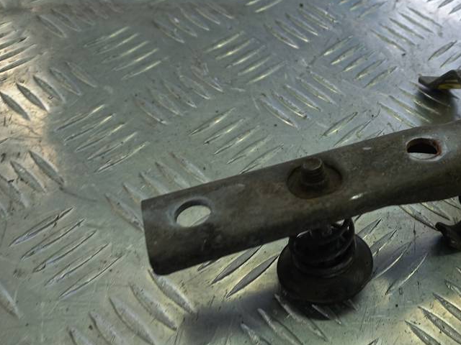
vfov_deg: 35.9
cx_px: 353
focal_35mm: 40
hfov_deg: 45.0
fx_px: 533
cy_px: 187
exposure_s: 1/50
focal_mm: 4.6
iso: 25
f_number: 1.8
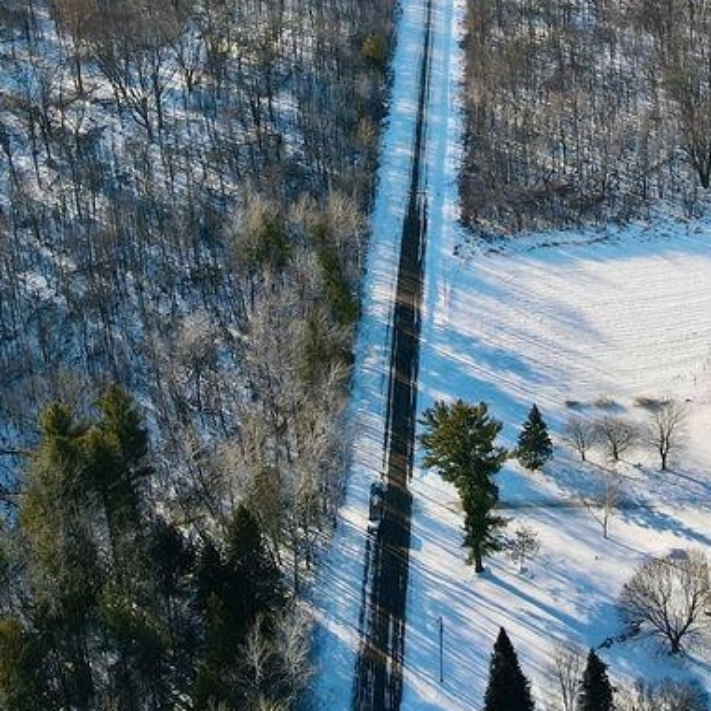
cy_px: 93
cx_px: 511
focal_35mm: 57
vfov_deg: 29.0
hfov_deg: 29.7
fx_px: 1325
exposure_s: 1/500
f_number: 2.8
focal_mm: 4.5
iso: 100
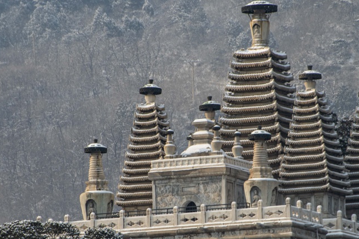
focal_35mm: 561
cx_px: 205
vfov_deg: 2.5
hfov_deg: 3.7
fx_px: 5594
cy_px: 178
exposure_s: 1/200
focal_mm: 300
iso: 160
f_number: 11
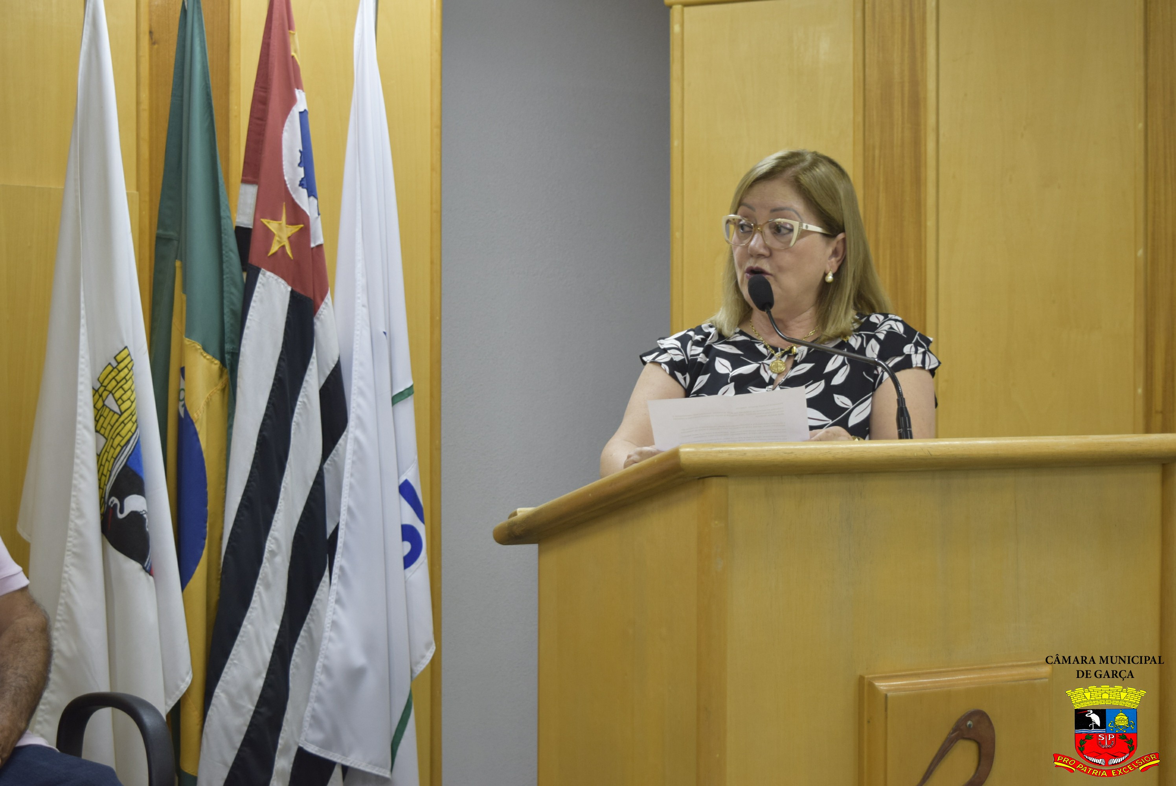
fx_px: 1961
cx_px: 588
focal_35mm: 60
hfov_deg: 33.4
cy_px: 393
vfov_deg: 22.7
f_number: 5
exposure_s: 1/60
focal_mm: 40
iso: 640
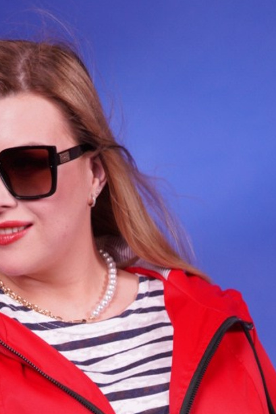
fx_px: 2267
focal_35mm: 197
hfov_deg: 7.0
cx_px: 83
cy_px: 552
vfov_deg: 10.2
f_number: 2.8
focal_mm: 63
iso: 200
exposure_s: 1/100
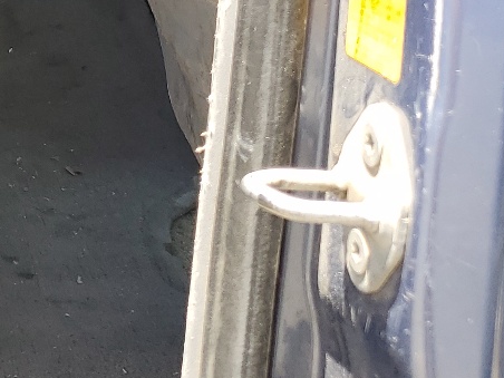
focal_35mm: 92
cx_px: -250
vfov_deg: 15.2
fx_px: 1339
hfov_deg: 18.8
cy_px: -134
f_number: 1.5
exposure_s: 1/400
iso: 50
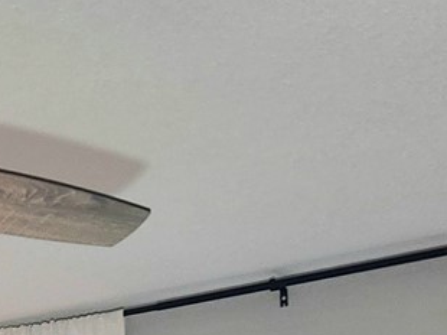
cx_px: -10
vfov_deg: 8.3
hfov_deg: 12.8
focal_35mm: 152
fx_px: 1961
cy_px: 979
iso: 50
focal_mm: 5.4
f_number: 1.8
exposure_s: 1/120
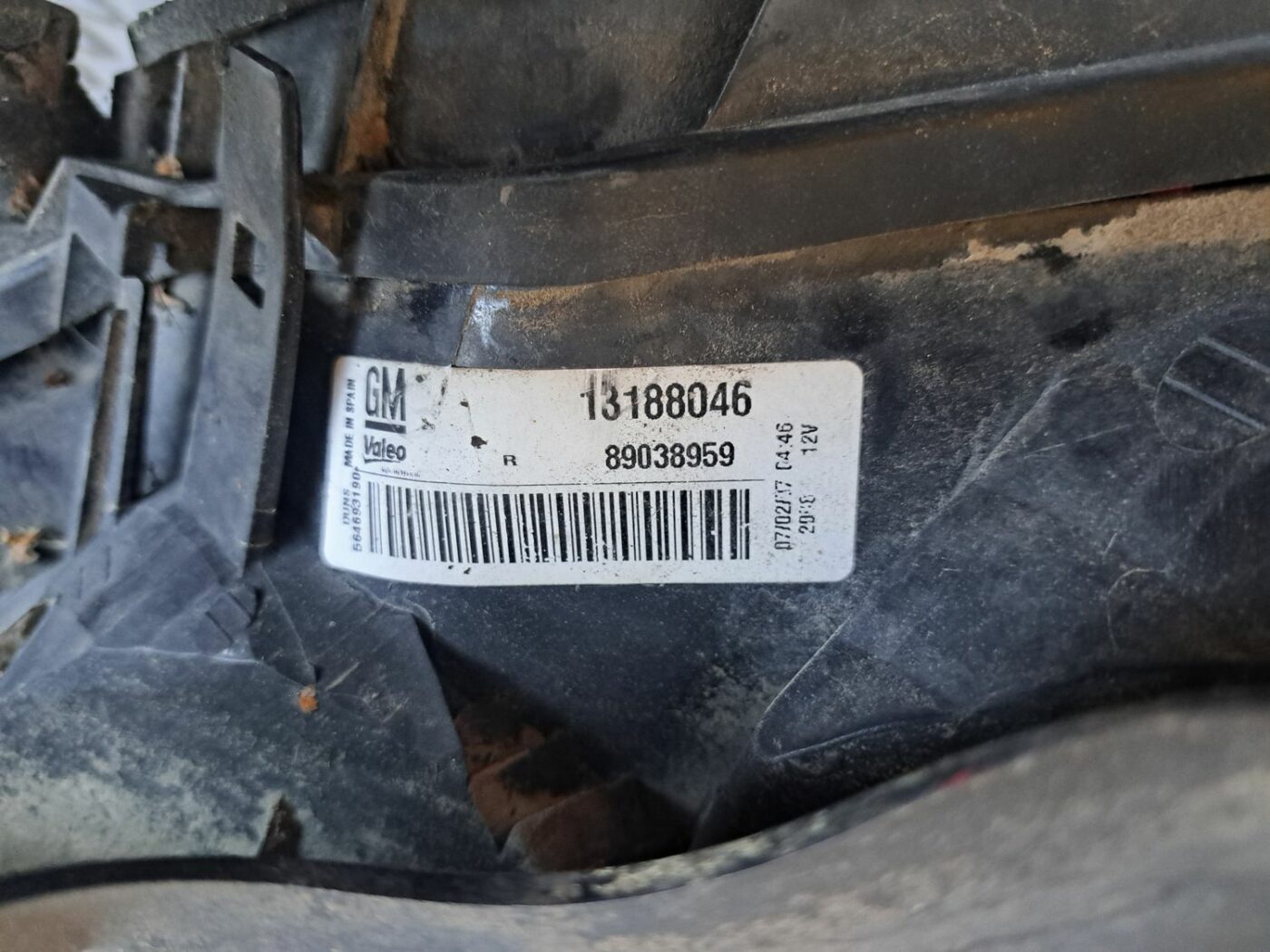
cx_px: 635
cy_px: 476
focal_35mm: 24
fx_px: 881
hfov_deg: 71.6
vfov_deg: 56.8
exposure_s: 1/60
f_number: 1.8
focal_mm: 5.23
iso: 500
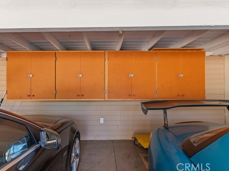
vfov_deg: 68.9
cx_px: 105
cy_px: 84
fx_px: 125
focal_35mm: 19
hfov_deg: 84.8
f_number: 5
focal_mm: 16.8
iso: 400
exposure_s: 1/100
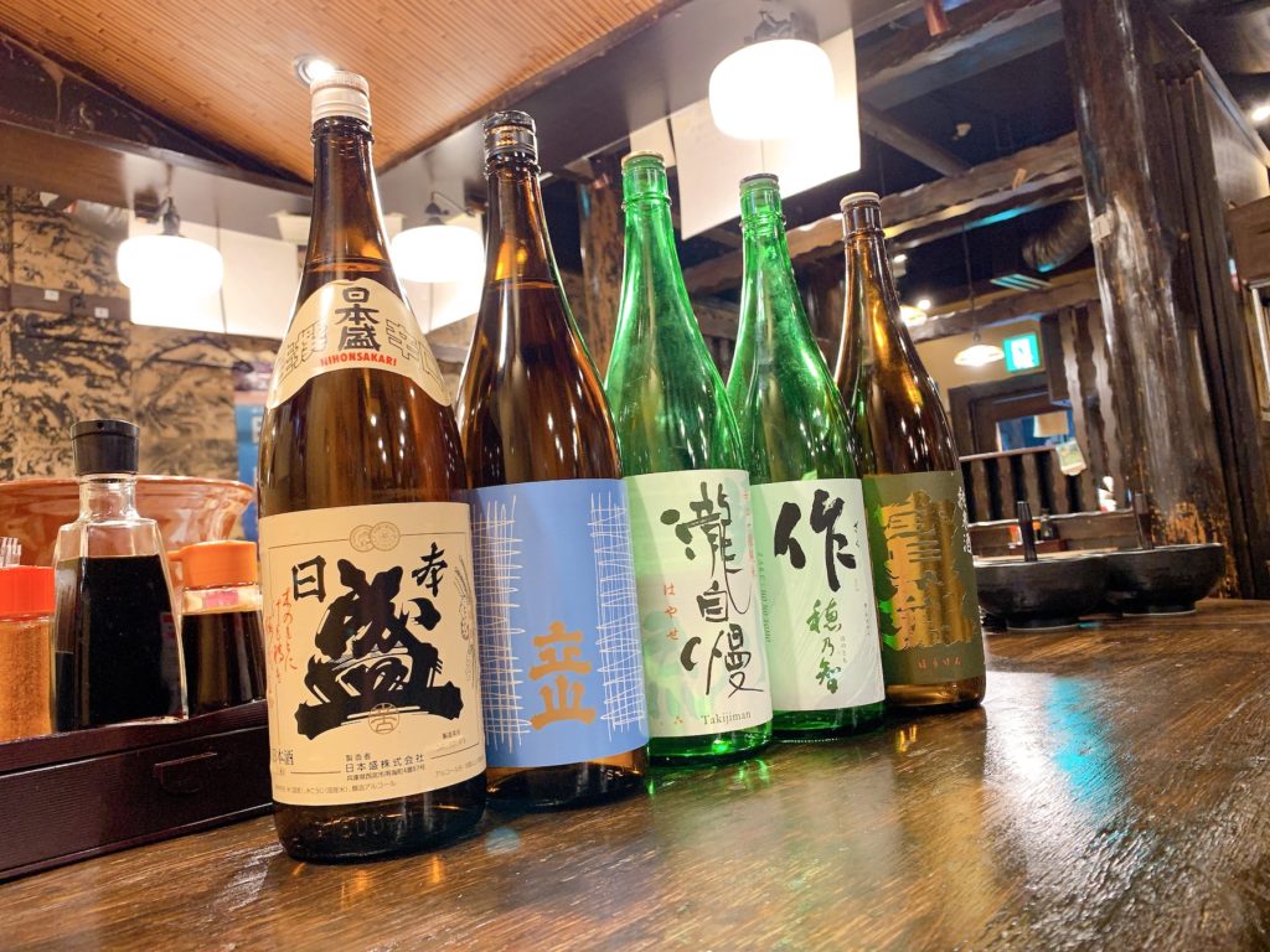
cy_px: 476
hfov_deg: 67.3
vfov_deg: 53.1
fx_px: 954
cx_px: 635
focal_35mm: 26
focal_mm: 4.25
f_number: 1.8
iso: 400
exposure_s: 1/40
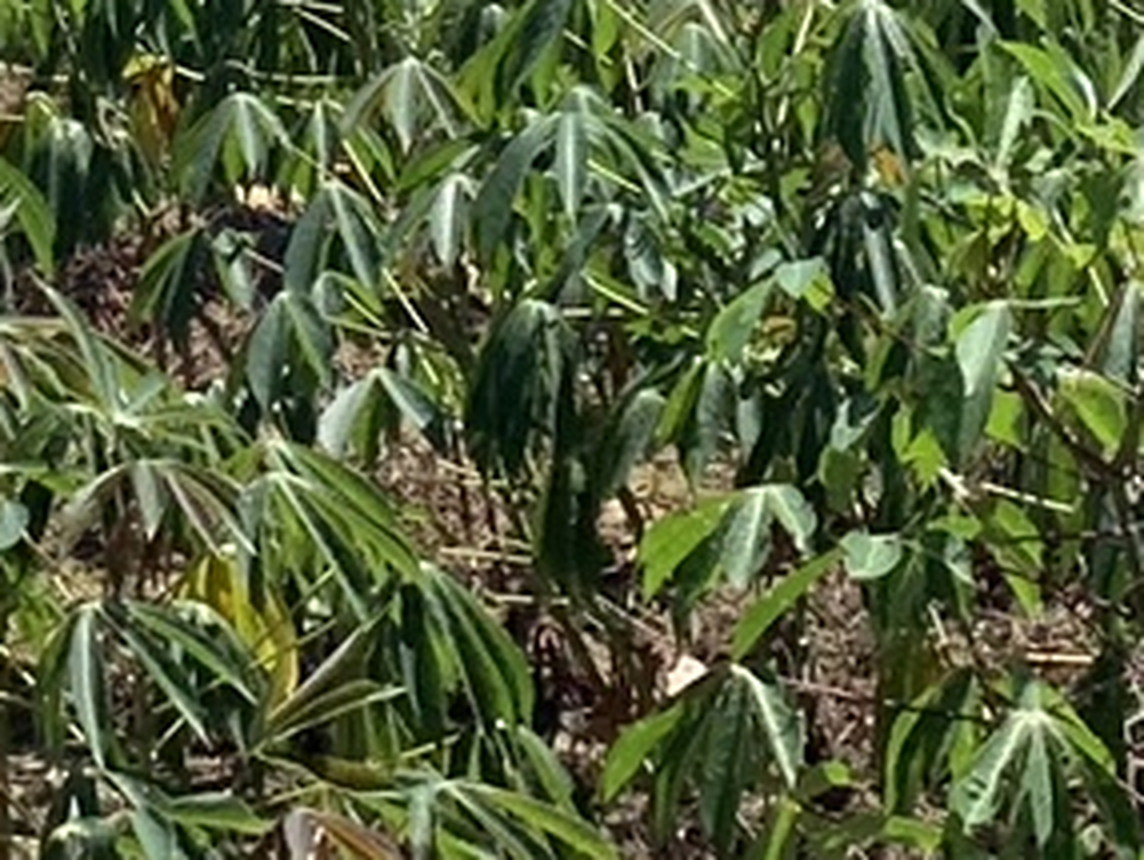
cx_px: 156
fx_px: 6152
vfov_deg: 7.5
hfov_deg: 10.6
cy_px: -1172
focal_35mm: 186
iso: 25
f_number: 1.8
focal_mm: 4.25
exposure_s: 1/2364
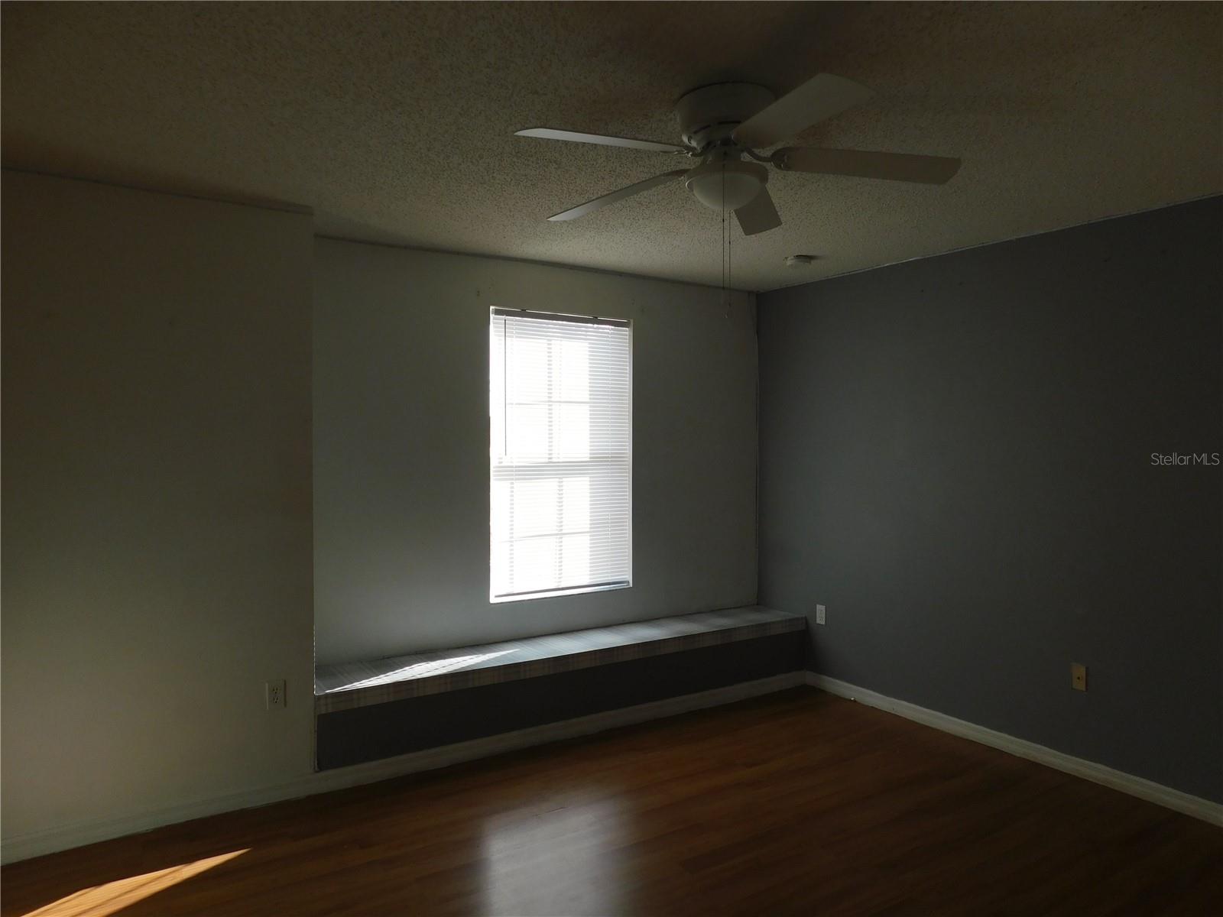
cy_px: 458
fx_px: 813
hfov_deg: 73.9
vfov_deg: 58.9
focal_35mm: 23
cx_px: 612
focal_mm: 4
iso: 125
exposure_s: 1/200
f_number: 3
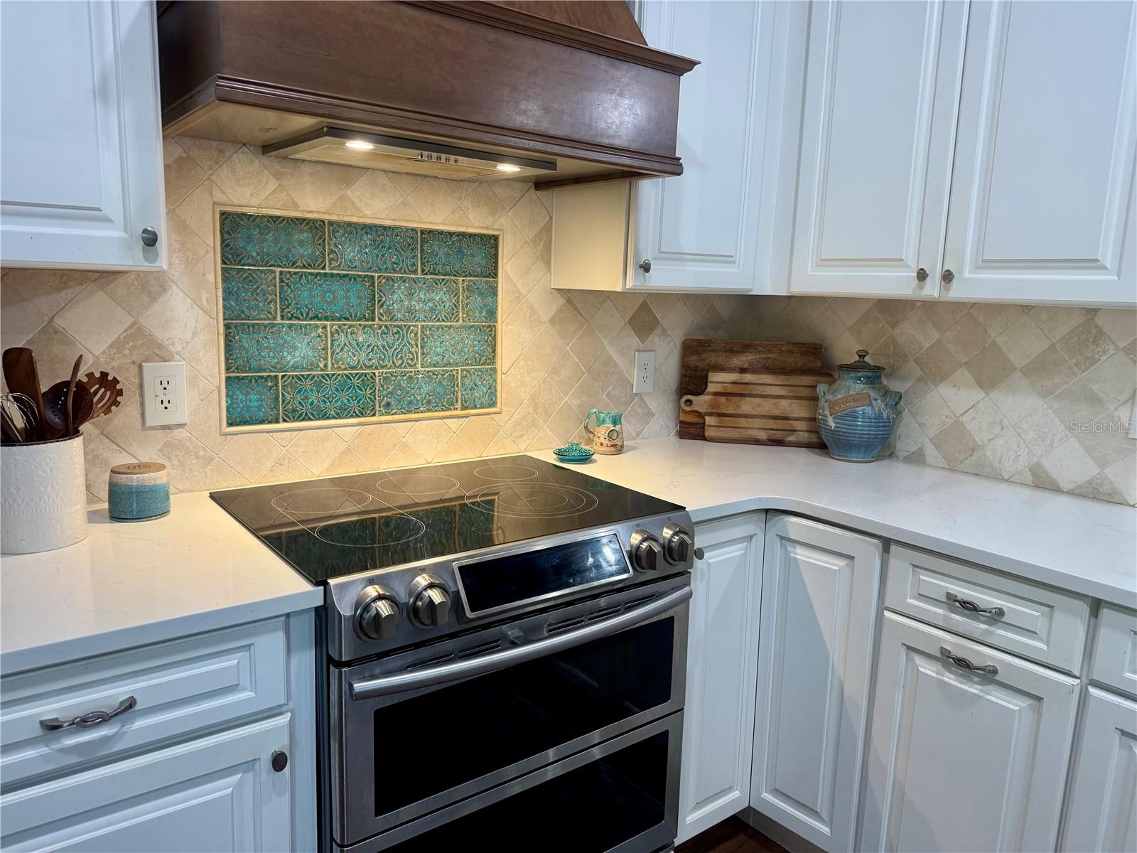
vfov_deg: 56.8
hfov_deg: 71.6
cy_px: 426
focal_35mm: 24
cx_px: 568
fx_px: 788
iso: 160
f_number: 1.78
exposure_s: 1/120
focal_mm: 6.76
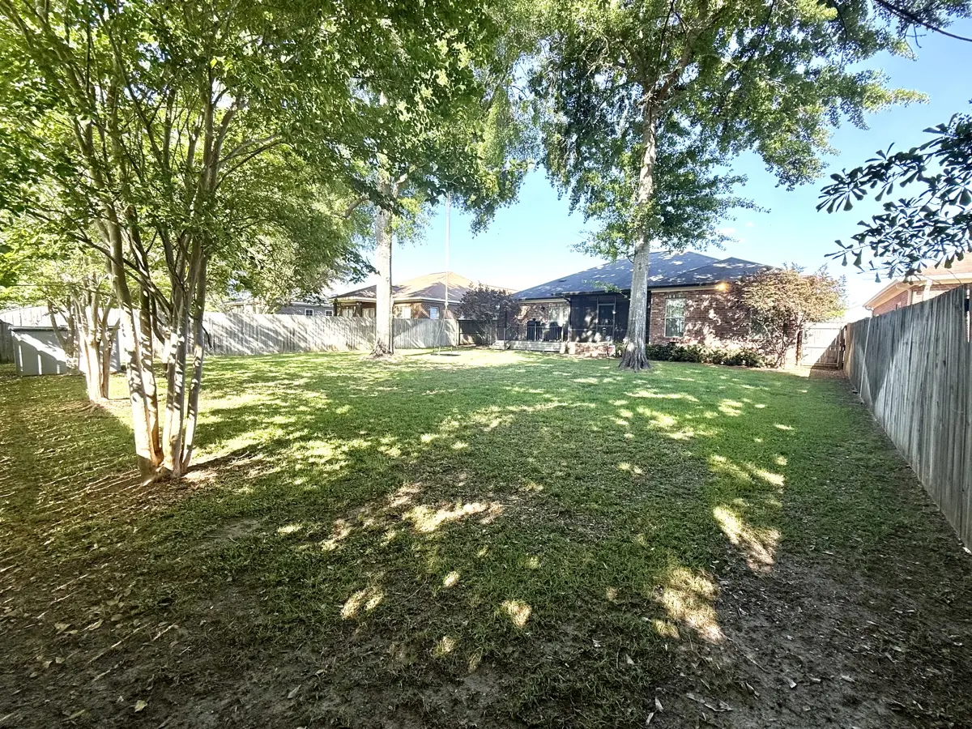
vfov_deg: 85.7
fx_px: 393
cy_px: 364
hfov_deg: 102.1
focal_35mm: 14
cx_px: 486
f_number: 2.2
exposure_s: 1/482
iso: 64
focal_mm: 2.22
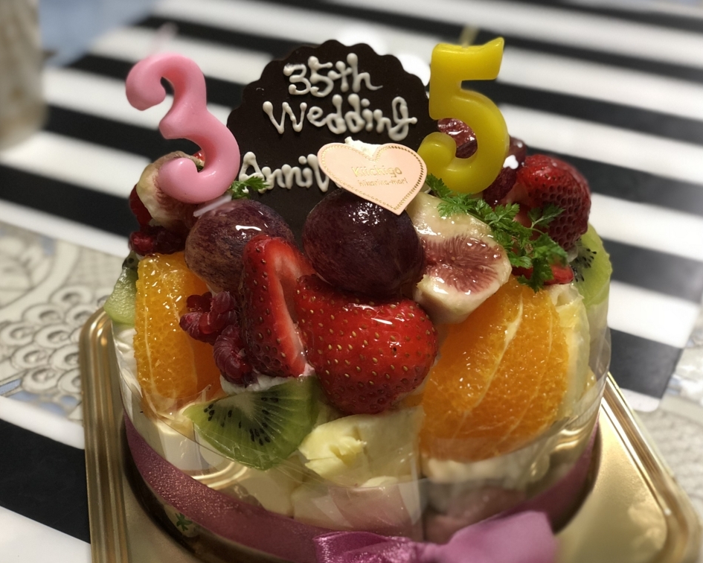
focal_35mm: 55
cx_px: 327
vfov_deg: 27.6
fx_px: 1144
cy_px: 282
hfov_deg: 34.1
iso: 320
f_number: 2.4
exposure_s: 1/60
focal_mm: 6
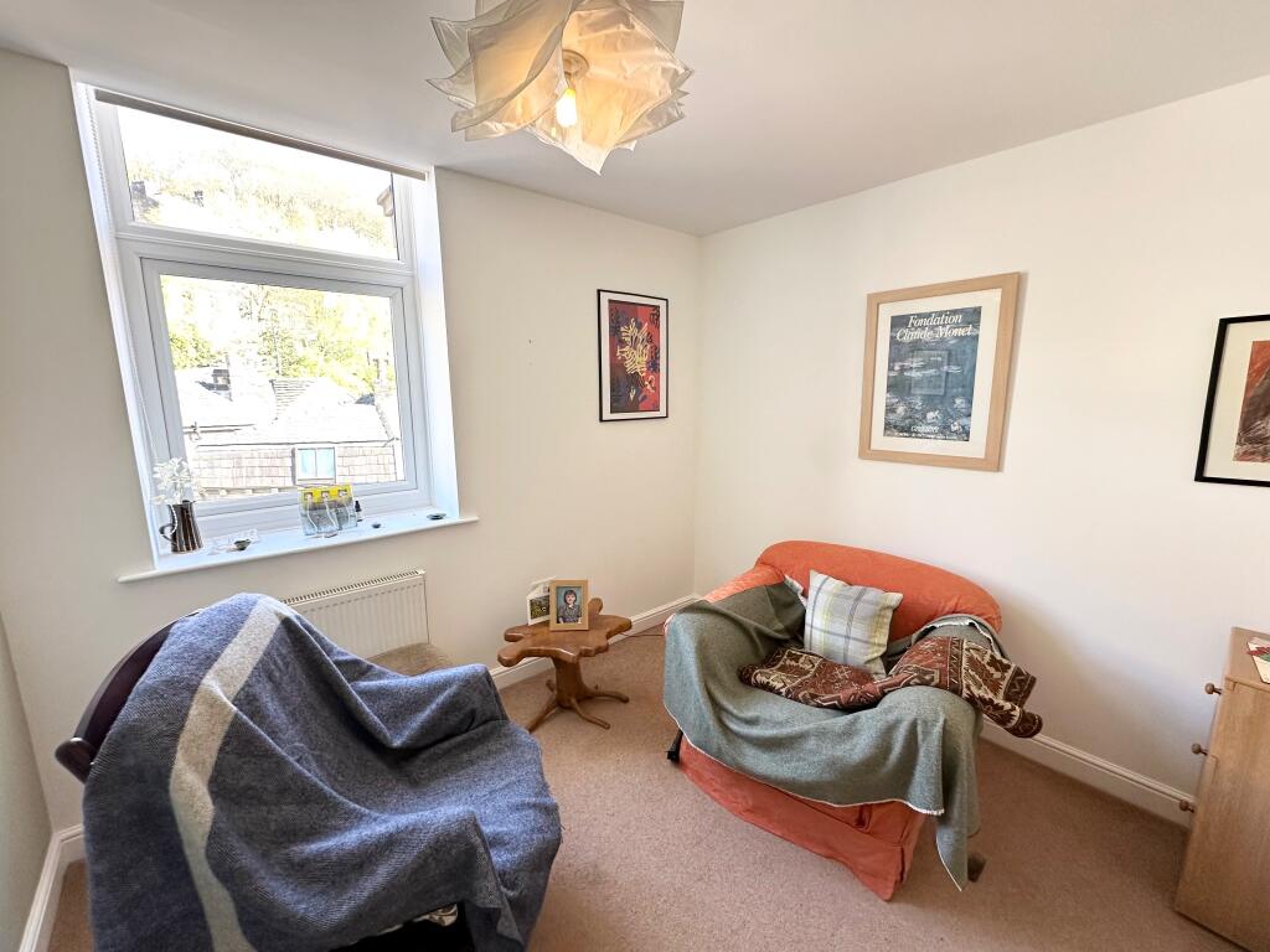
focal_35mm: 14
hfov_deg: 102.1
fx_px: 514
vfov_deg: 85.7
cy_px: 476
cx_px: 635
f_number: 2.2
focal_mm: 2.22
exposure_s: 1/100
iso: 160
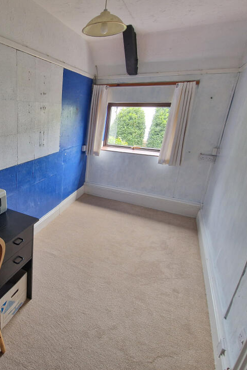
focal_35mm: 19
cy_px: 178
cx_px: 39
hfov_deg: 58.0
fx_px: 196
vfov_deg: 86.9
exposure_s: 1/50
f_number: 2.2
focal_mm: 2.2
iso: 125
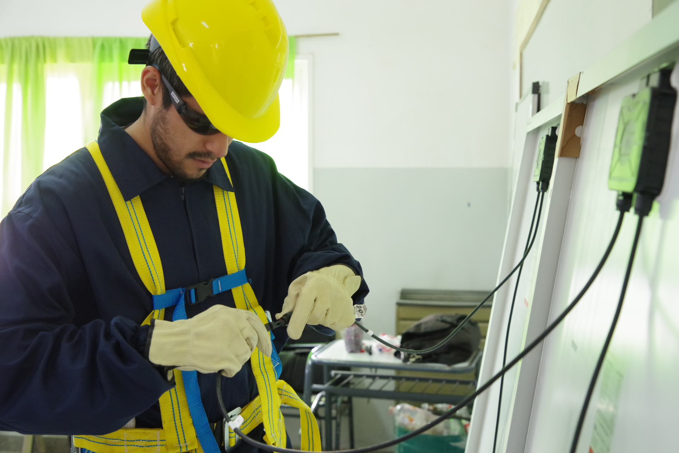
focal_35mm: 45
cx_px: 340
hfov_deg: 43.6
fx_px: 849
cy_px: 226
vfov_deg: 29.9
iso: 3200
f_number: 5
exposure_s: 1/50
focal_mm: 45
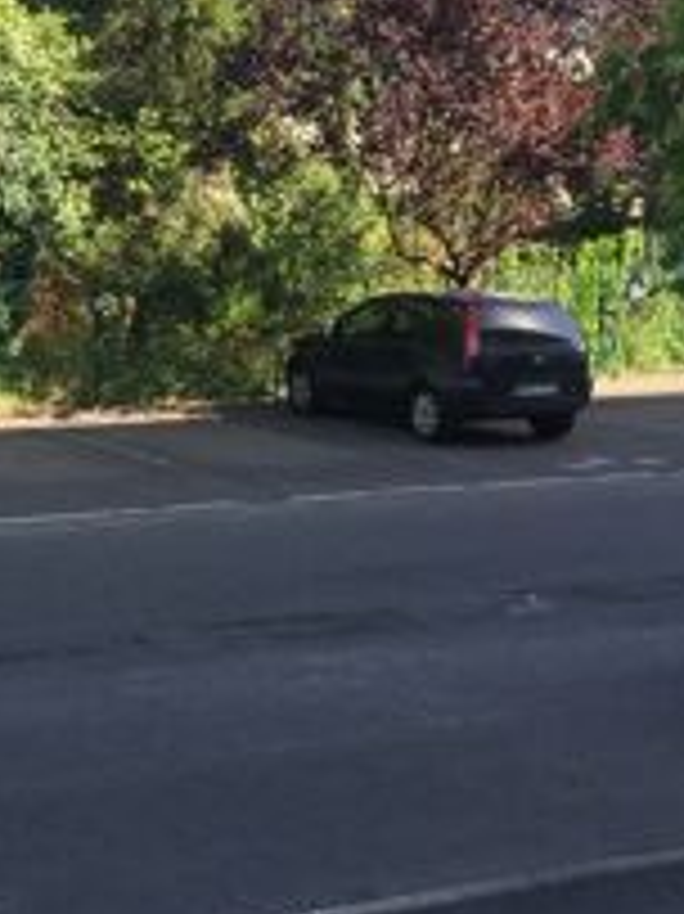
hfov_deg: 23.0
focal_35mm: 61
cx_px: -4
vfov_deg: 31.7
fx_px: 1609
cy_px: 416
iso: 32
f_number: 2.2
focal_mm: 4.15
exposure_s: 1/347
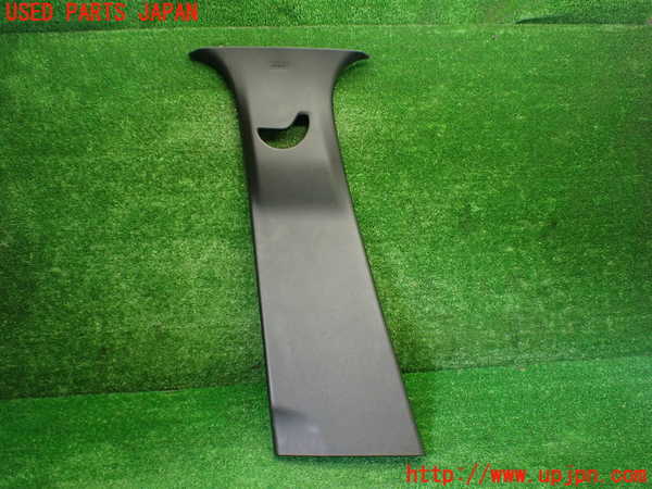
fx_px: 565
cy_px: 244
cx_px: 326
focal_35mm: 30
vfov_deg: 46.8
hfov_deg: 60.0
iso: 640
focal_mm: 5.4
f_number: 2.3
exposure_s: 1/125
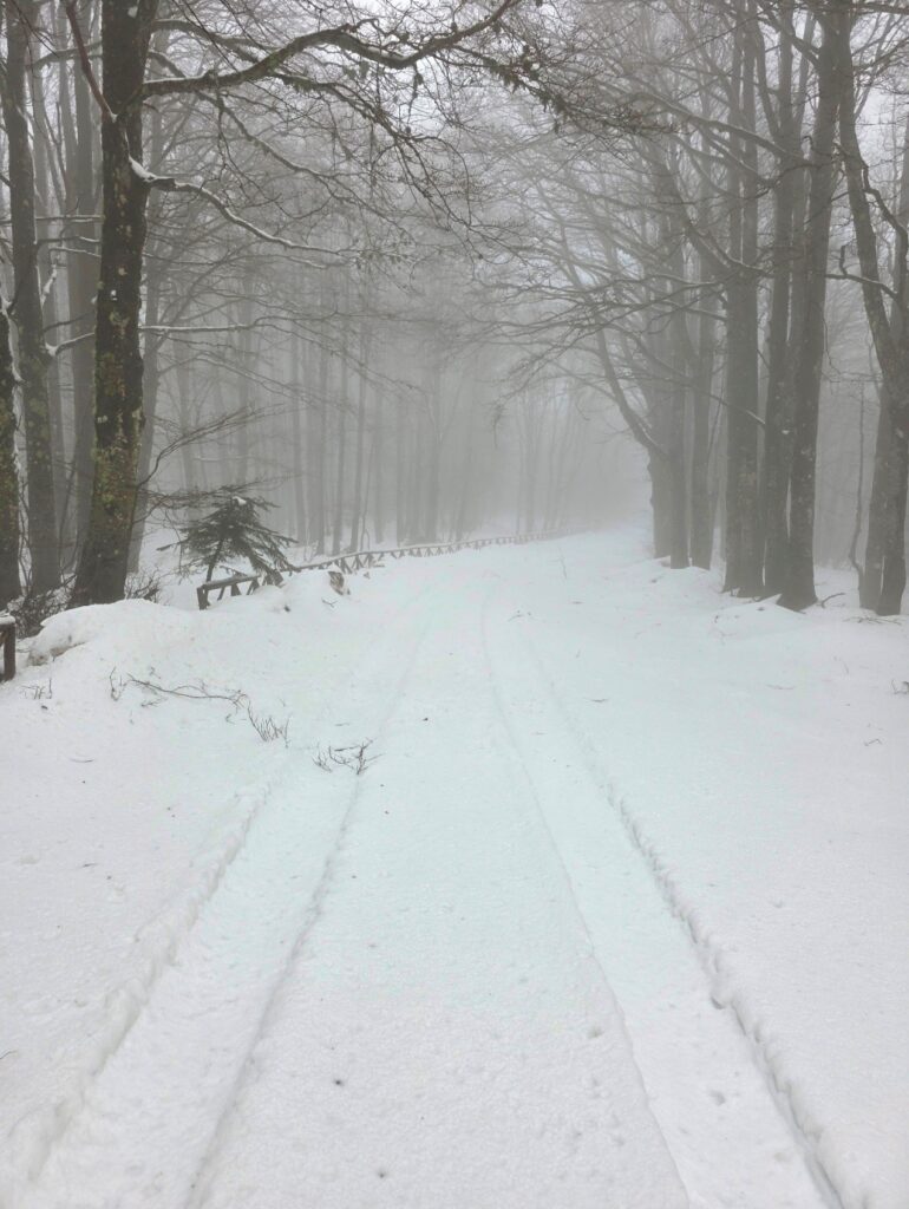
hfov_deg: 59.0
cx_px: 454
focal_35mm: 23
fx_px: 804
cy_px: 604
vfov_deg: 73.9
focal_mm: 6.3
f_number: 1.7
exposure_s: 1/180
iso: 25
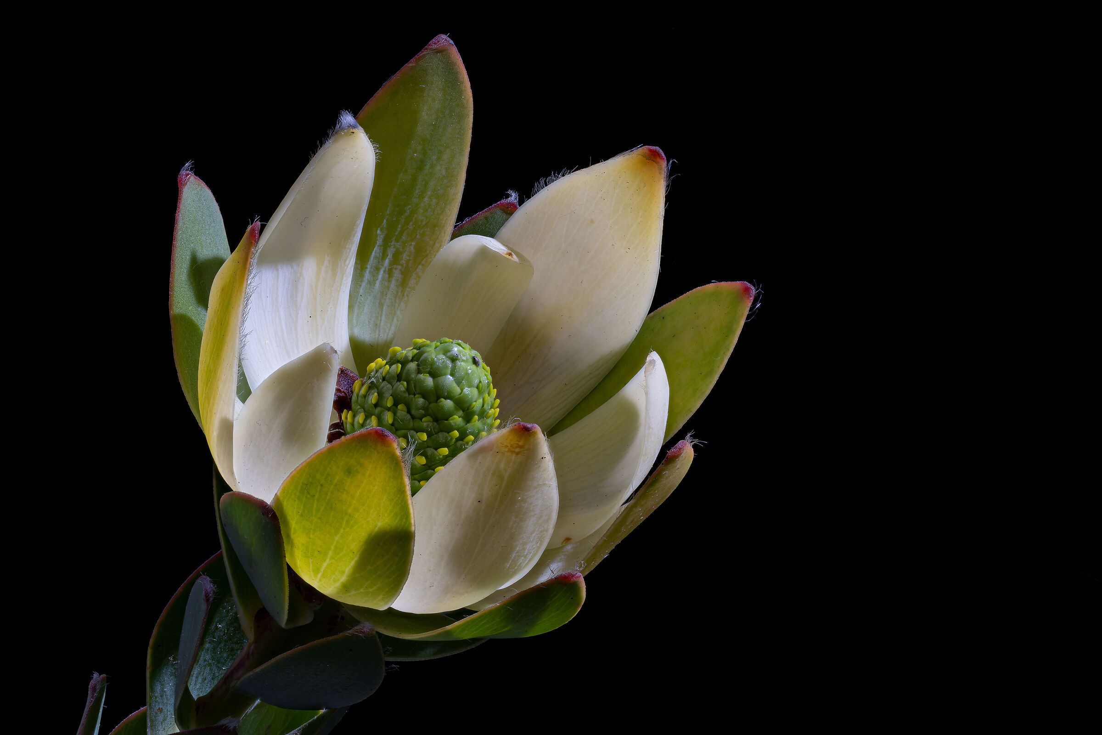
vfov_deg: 13.0
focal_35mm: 105
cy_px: 368
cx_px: 551
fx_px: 3214
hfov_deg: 19.5
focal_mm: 105
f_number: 14
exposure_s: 1/2
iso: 100
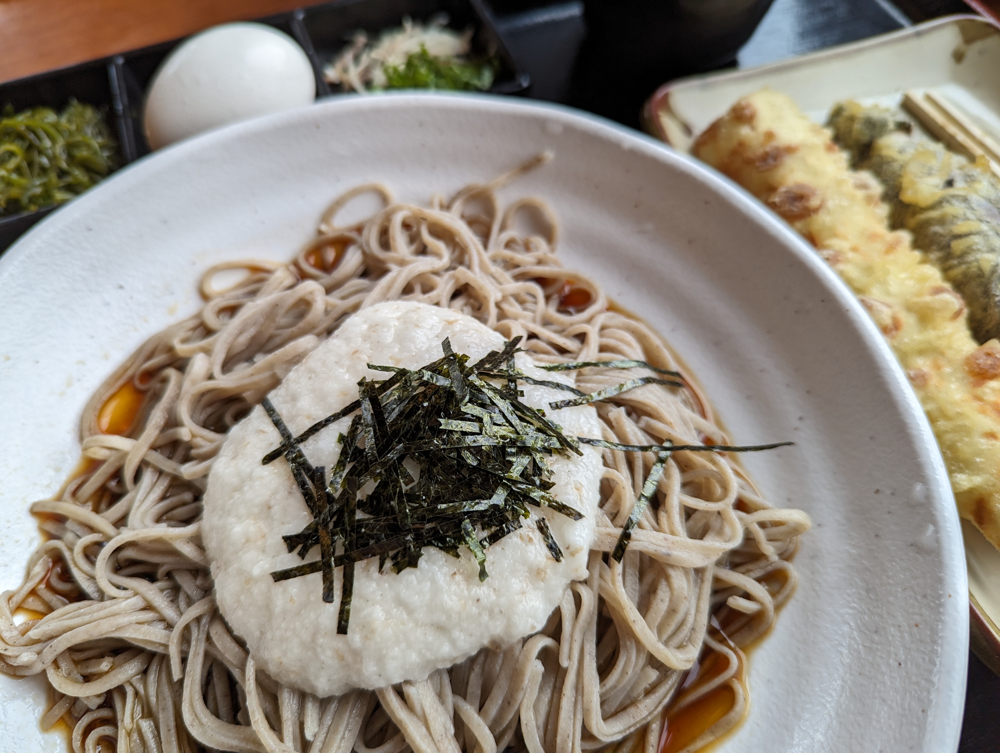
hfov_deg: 71.5
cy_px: 376
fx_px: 694
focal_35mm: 24
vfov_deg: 56.9
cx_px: 500
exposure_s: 1/254
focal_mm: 6.81
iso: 46
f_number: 1.85
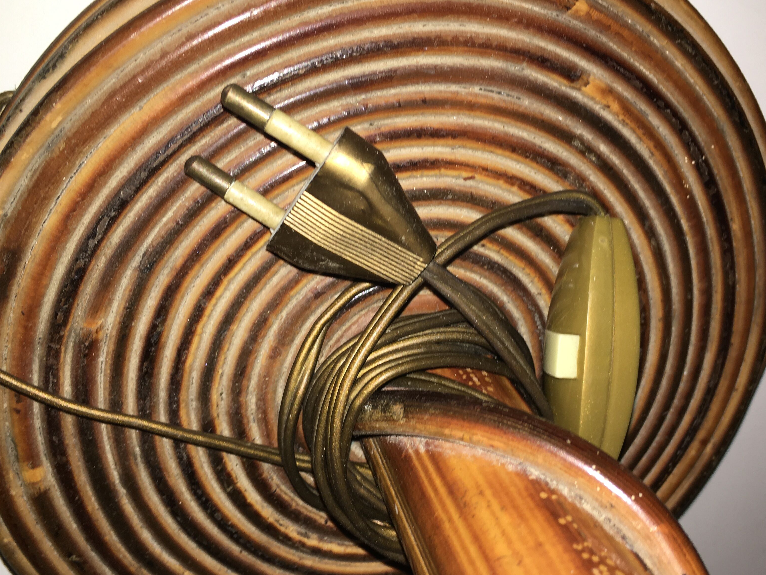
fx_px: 841
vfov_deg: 37.7
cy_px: 294
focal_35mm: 38
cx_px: 435
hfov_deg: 48.8
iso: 25
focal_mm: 4.15
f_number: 2.2
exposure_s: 1/57
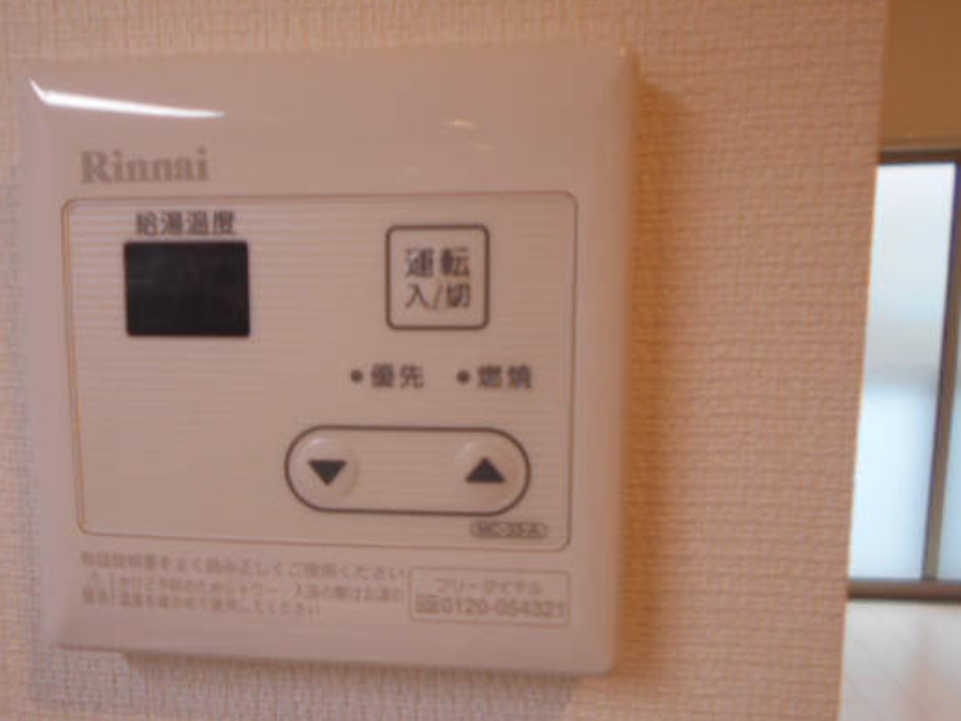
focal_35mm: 32
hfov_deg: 56.4
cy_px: 403
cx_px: 381
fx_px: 888
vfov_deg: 44.1
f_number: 3.2
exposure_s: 1/30
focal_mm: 4.6
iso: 80
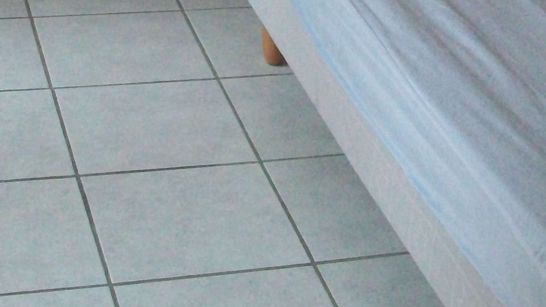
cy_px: -137
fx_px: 1404
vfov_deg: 12.0
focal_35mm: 97
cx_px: 376
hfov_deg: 21.9
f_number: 2.8
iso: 287
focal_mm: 5.7
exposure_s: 1/125
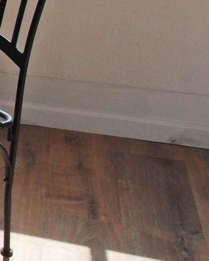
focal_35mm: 98
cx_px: -276
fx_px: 757
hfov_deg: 12.6
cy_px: -10
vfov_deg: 18.9
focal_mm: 16
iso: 200
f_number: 8
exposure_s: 1/250
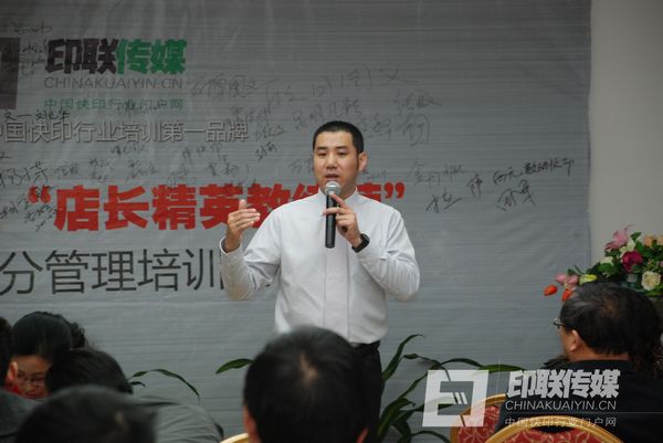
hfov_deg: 13.0
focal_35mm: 158
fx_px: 2903
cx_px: 332
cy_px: 222
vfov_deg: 8.7
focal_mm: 105
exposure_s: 1/60
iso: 800
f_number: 5.6
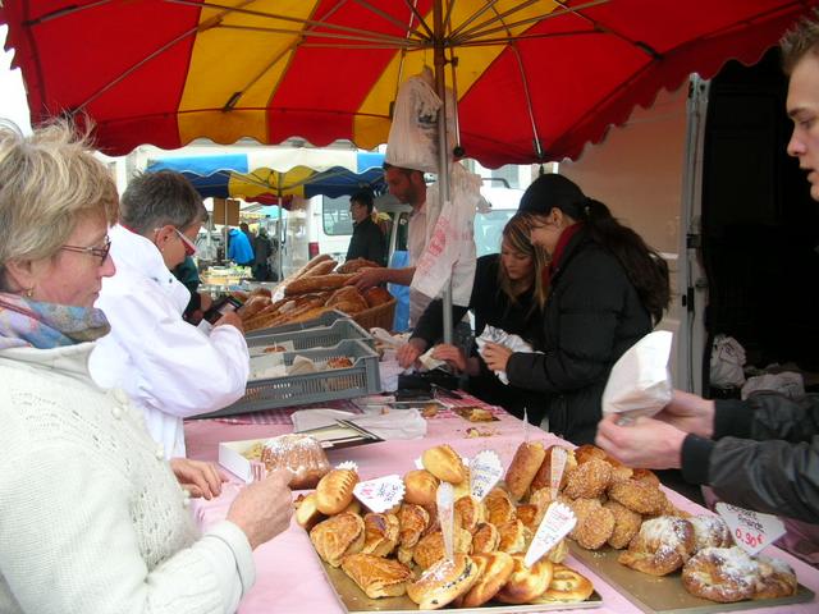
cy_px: 307
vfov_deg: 40.7
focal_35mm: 35
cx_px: 410
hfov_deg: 52.6
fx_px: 828
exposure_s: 1/64
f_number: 2.8
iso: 50
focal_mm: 5.8
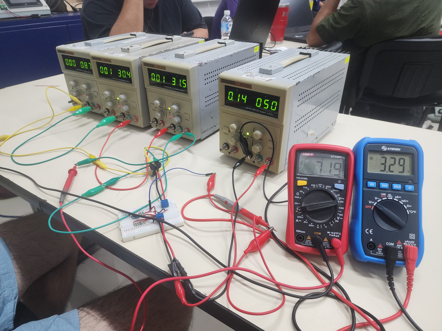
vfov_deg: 58.9
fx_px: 294
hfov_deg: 73.9
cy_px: 166
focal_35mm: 23
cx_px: 221
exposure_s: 1/120
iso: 320
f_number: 1.8
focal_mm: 6.4
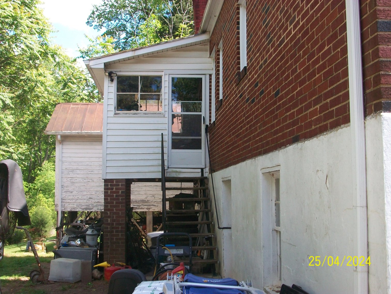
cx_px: 196
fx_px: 474
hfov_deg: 44.8
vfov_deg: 34.4
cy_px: 147
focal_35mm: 42
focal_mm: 7.1
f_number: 3.2
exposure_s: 1/320
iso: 80
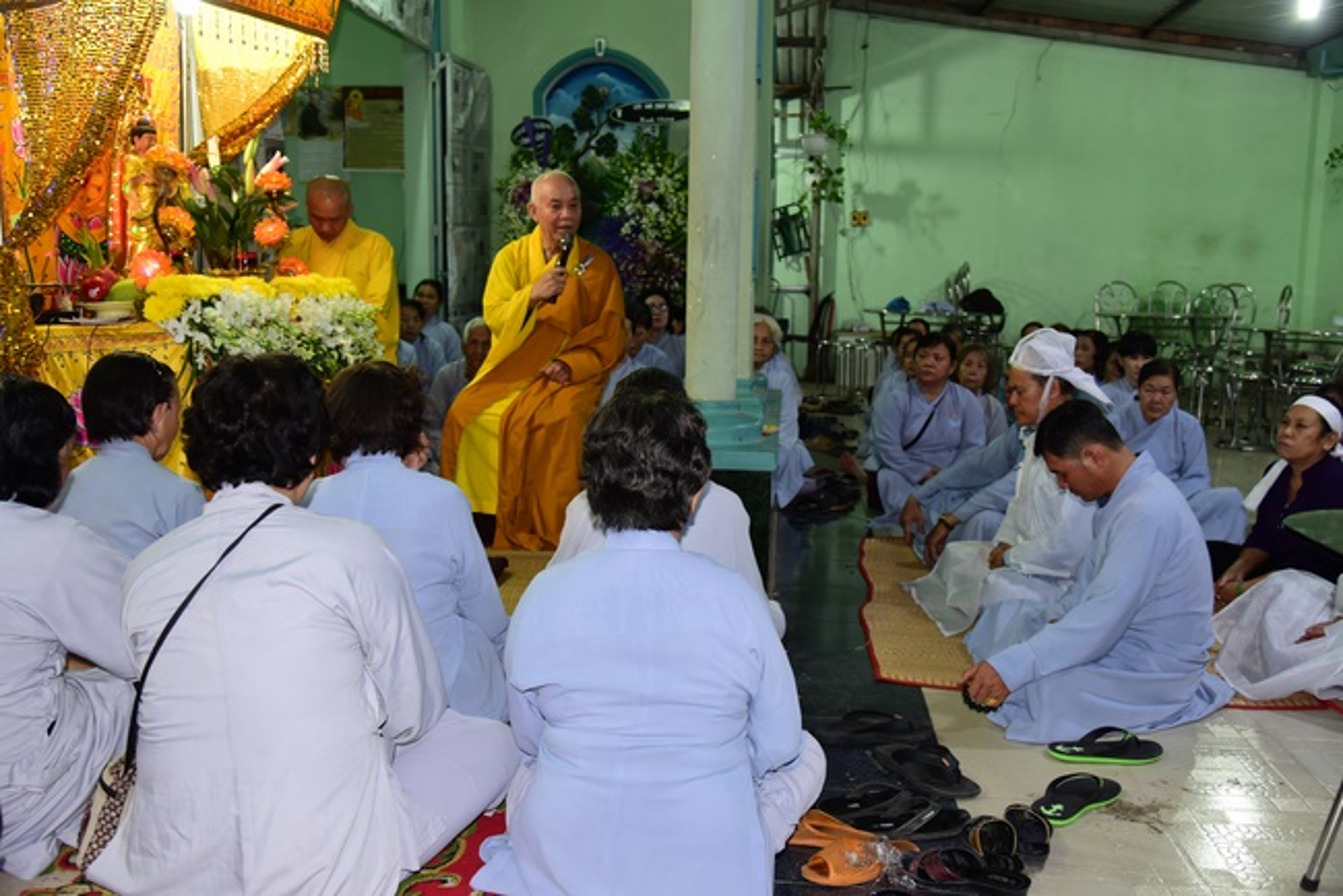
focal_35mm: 31
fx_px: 1157
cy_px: 448
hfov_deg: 60.3
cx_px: 672
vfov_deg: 42.4
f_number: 4
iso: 1000
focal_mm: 31
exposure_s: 1/40
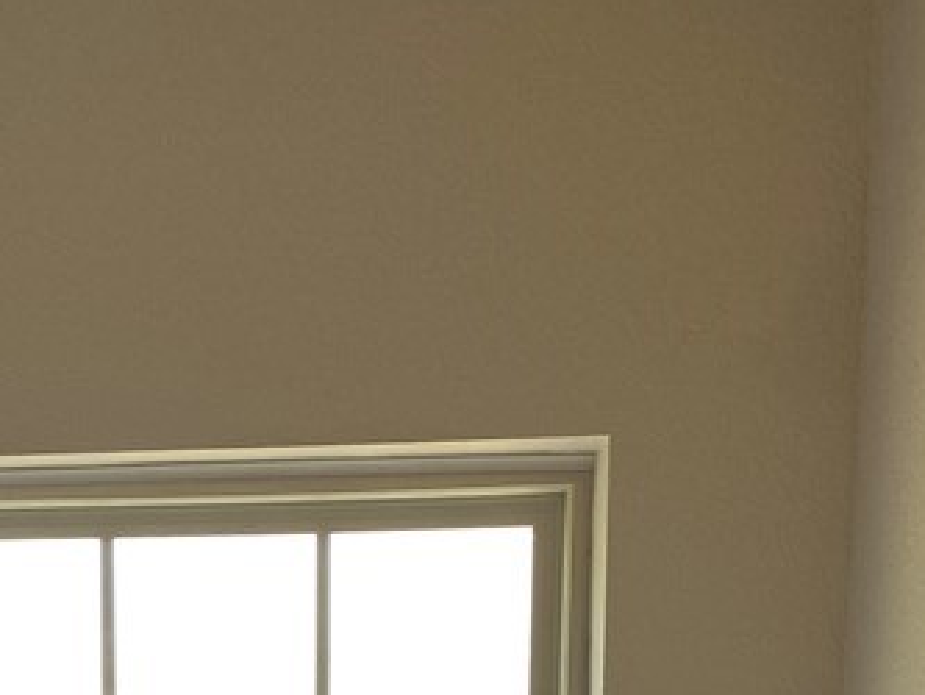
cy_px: 1368
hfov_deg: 23.7
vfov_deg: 15.1
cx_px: 67
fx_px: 2139
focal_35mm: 80
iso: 32
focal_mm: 4.25
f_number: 1.8
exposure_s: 1/120
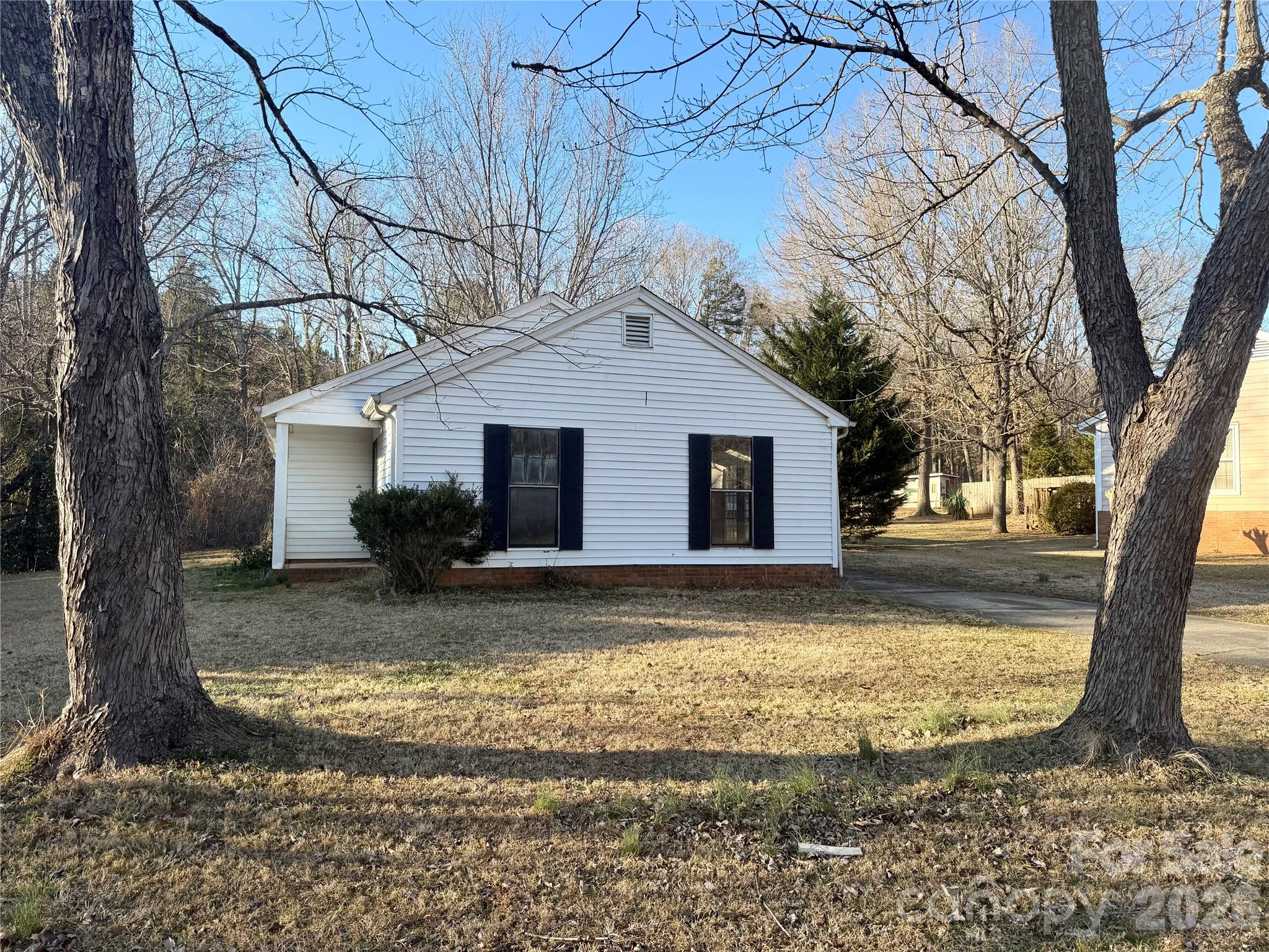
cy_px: 476
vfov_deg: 56.8
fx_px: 880
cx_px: 634
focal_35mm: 24
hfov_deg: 71.6
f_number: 1.78
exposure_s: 1/1106
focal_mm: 6.76
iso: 80
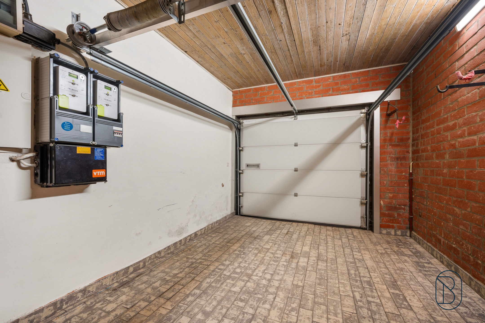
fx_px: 189
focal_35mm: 14
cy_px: 162
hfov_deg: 104.2
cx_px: 242
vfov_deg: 81.2
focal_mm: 14
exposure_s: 2.5
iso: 250
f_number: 11
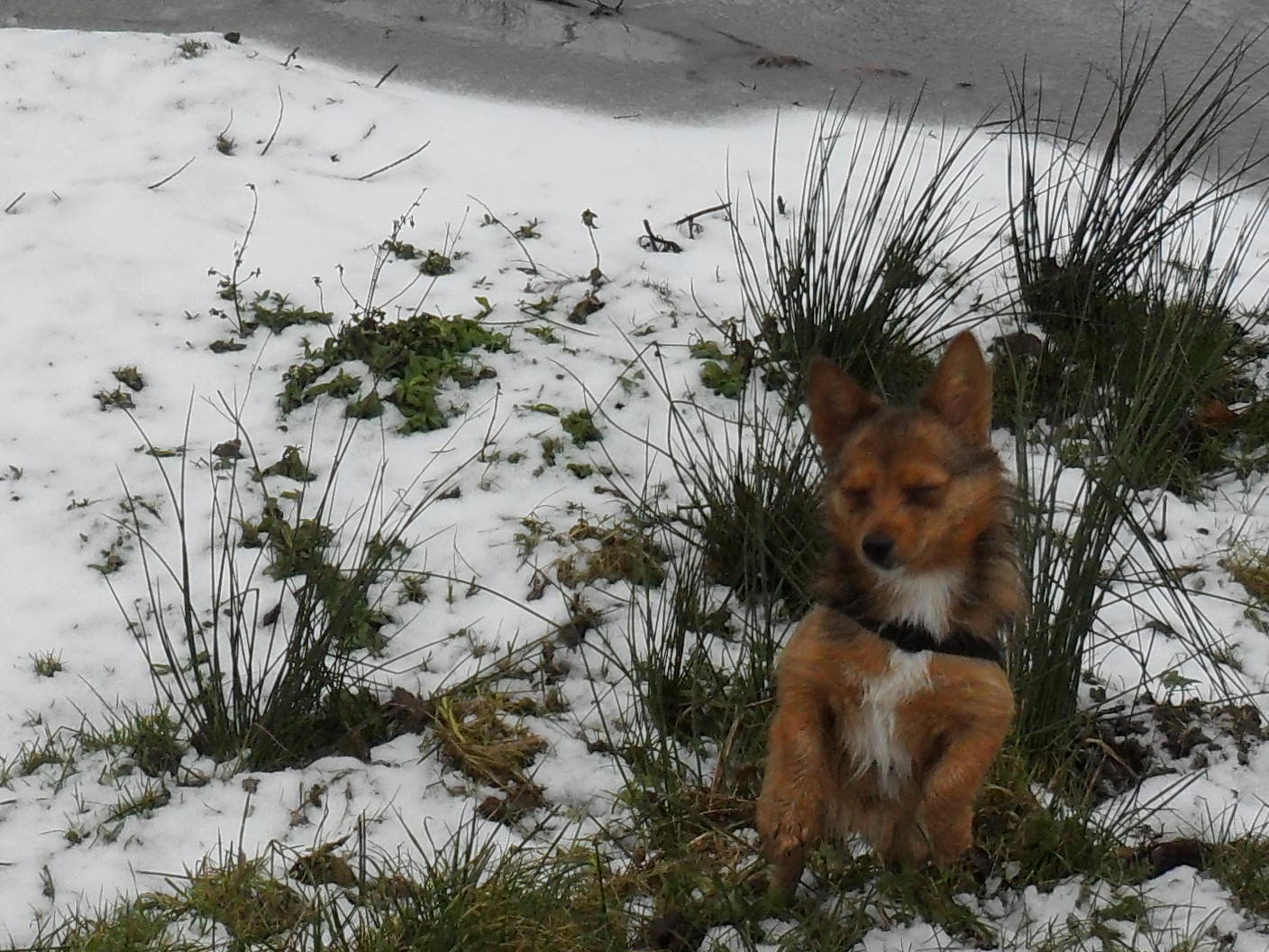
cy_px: 476
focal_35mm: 63
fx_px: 2310
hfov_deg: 30.7
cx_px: 634
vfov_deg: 23.3
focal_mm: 11.2
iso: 100
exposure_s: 1/250
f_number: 3.5
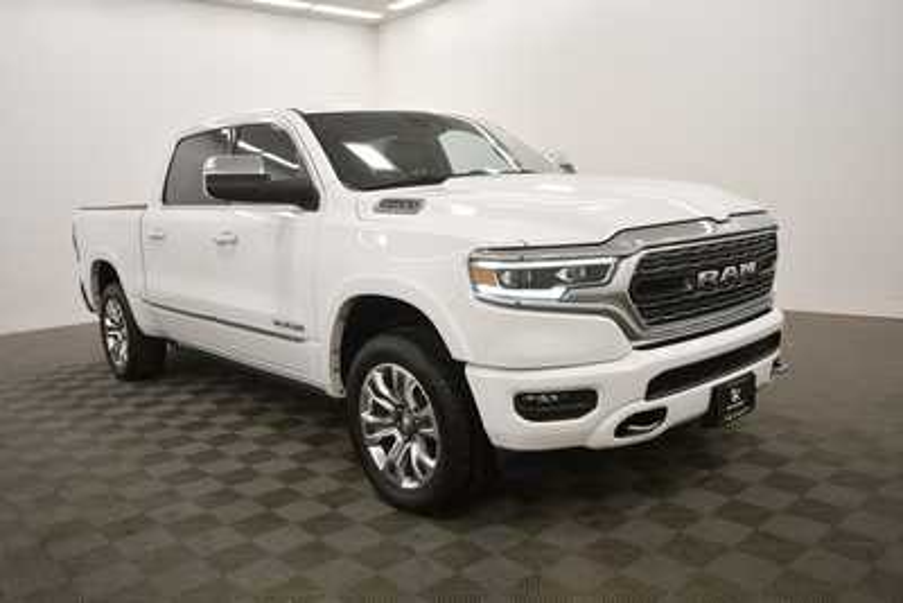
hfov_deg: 67.4
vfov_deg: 48.0
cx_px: 452
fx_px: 677
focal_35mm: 27
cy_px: 302
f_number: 5.3
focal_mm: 18
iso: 800
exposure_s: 1/250
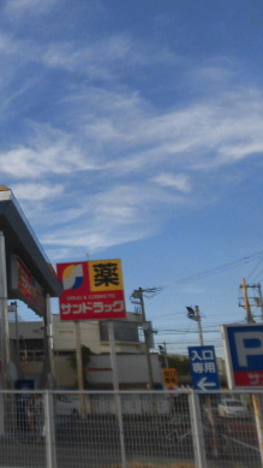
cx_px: -110
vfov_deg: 47.3
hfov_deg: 23.3
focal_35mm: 43
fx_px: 533
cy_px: 237
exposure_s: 1/200
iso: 100
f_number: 7.8
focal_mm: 4.3
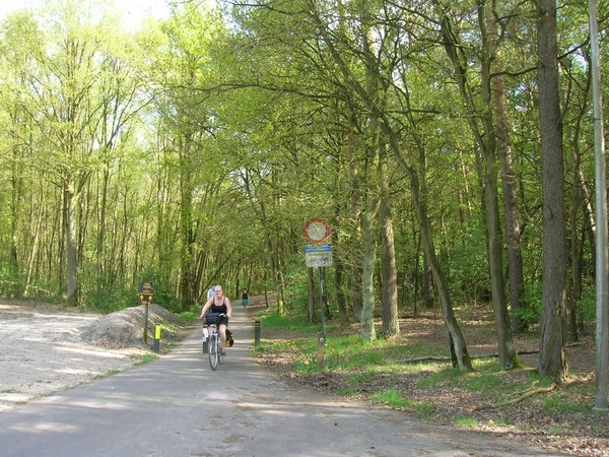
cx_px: 304
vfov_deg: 41.8
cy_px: 228
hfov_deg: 54.0
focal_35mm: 34
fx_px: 598
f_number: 4.9
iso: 50
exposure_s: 1/34
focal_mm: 5.7
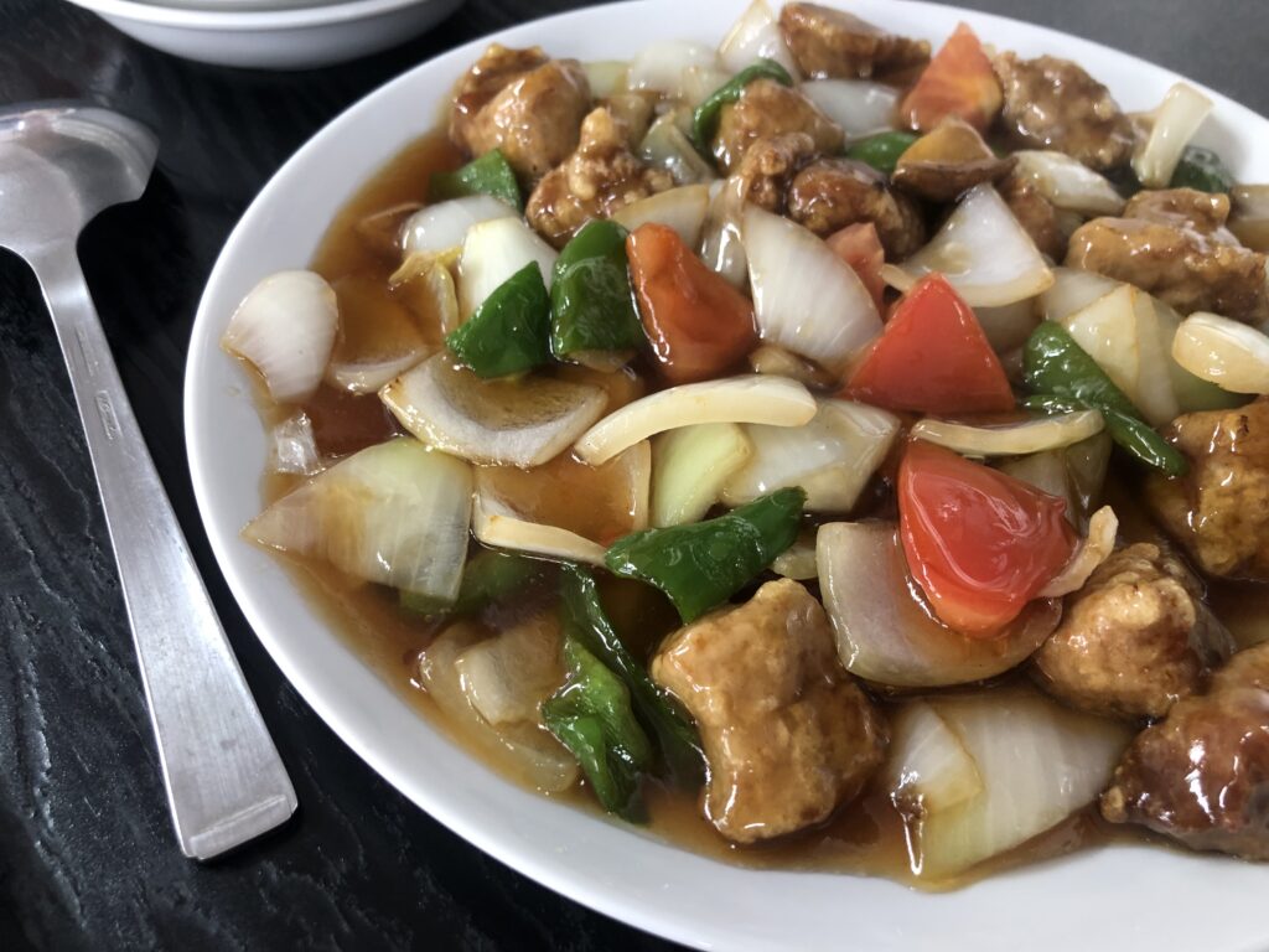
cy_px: 476
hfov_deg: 63.4
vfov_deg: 49.7
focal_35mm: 28
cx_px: 634
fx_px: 1026
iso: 64
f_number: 1.8
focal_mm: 3.99
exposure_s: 1/17
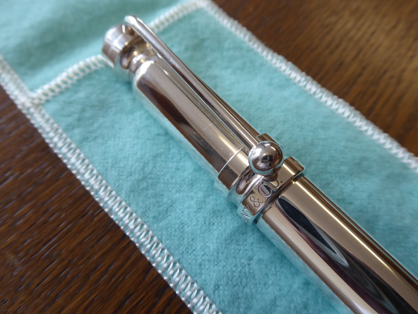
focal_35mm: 30
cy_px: 152
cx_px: 208
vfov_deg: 46.8
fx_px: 362
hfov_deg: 60.0
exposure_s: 1/60
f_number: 3.5
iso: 200
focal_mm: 5
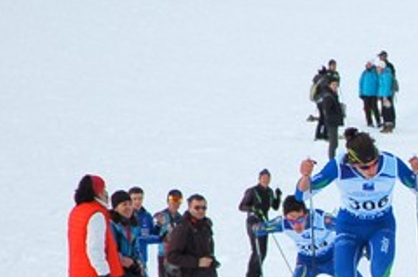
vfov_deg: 3.2
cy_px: 270
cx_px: 671
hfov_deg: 4.8
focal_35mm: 426
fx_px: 4933
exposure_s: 1/1250
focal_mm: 85
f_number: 5
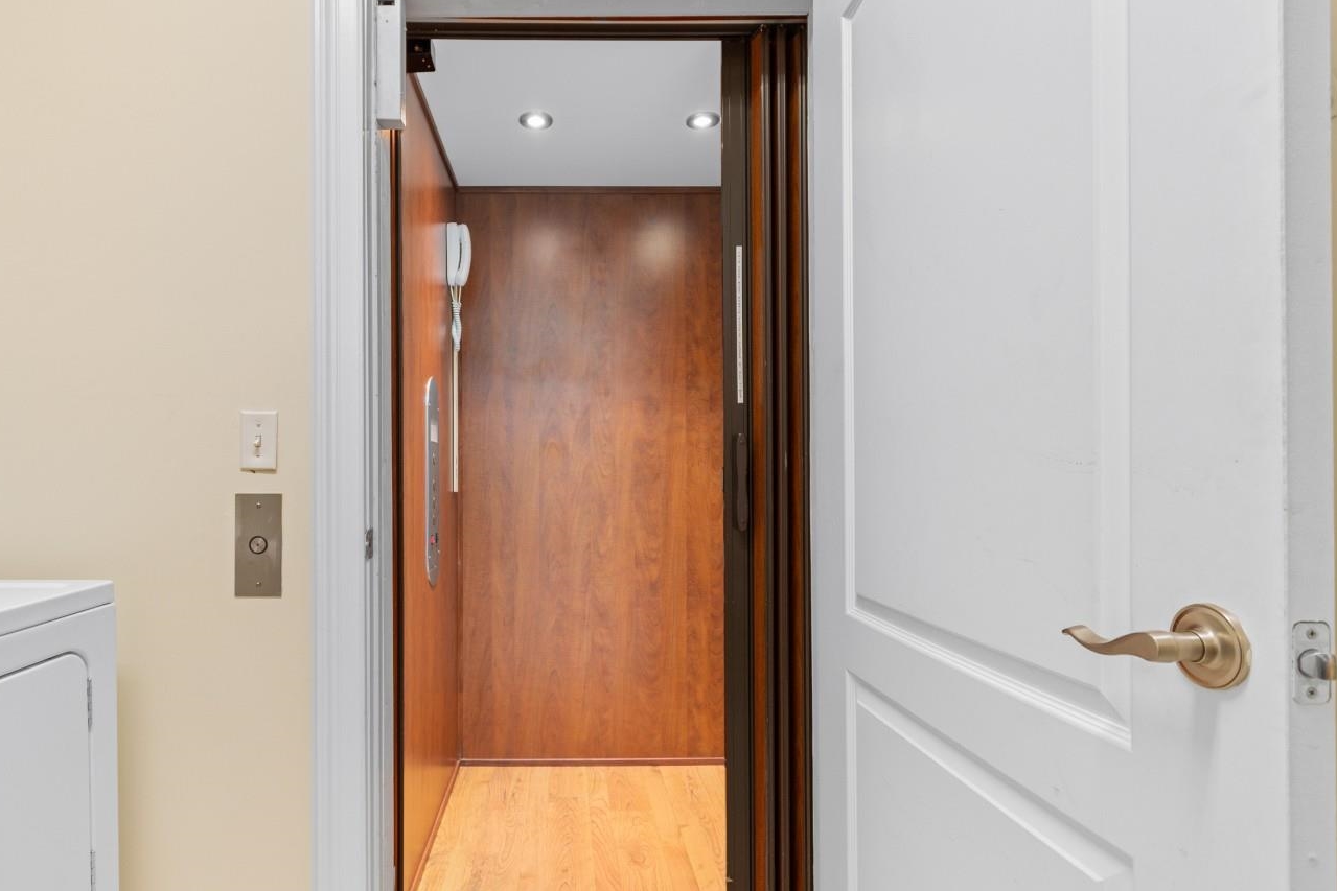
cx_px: 567
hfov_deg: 86.3
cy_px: 471
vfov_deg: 64.5
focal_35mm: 19
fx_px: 706
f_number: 4.5
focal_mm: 10
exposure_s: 1/15
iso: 100
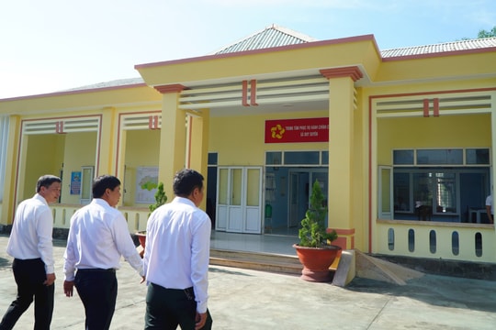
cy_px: 165
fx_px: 372
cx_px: 248
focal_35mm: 27
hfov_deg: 67.4
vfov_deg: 47.9
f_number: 7.1
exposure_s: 1/200
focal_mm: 18
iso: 160
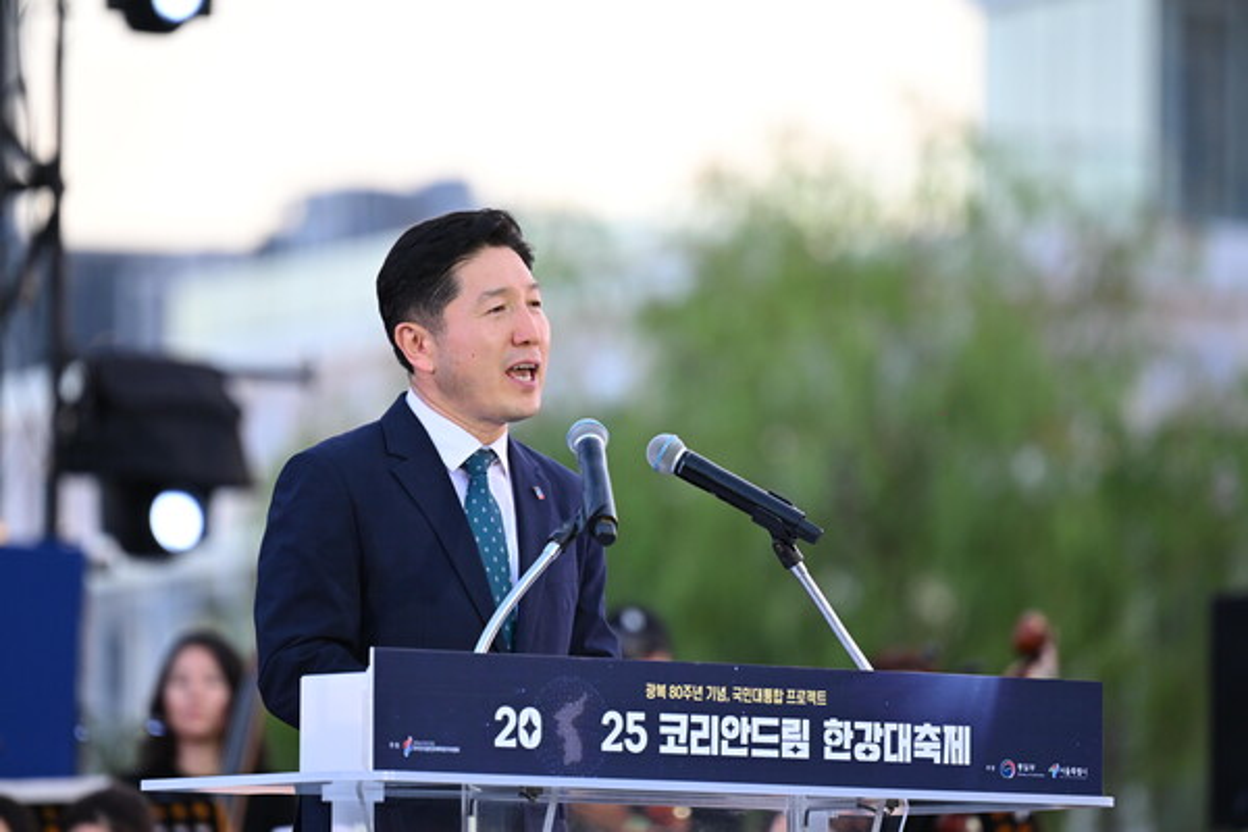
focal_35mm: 300
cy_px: 416
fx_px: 10399
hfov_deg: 6.9
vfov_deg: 4.6
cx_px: 624
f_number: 2.8
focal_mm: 200
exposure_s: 1/640
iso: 800
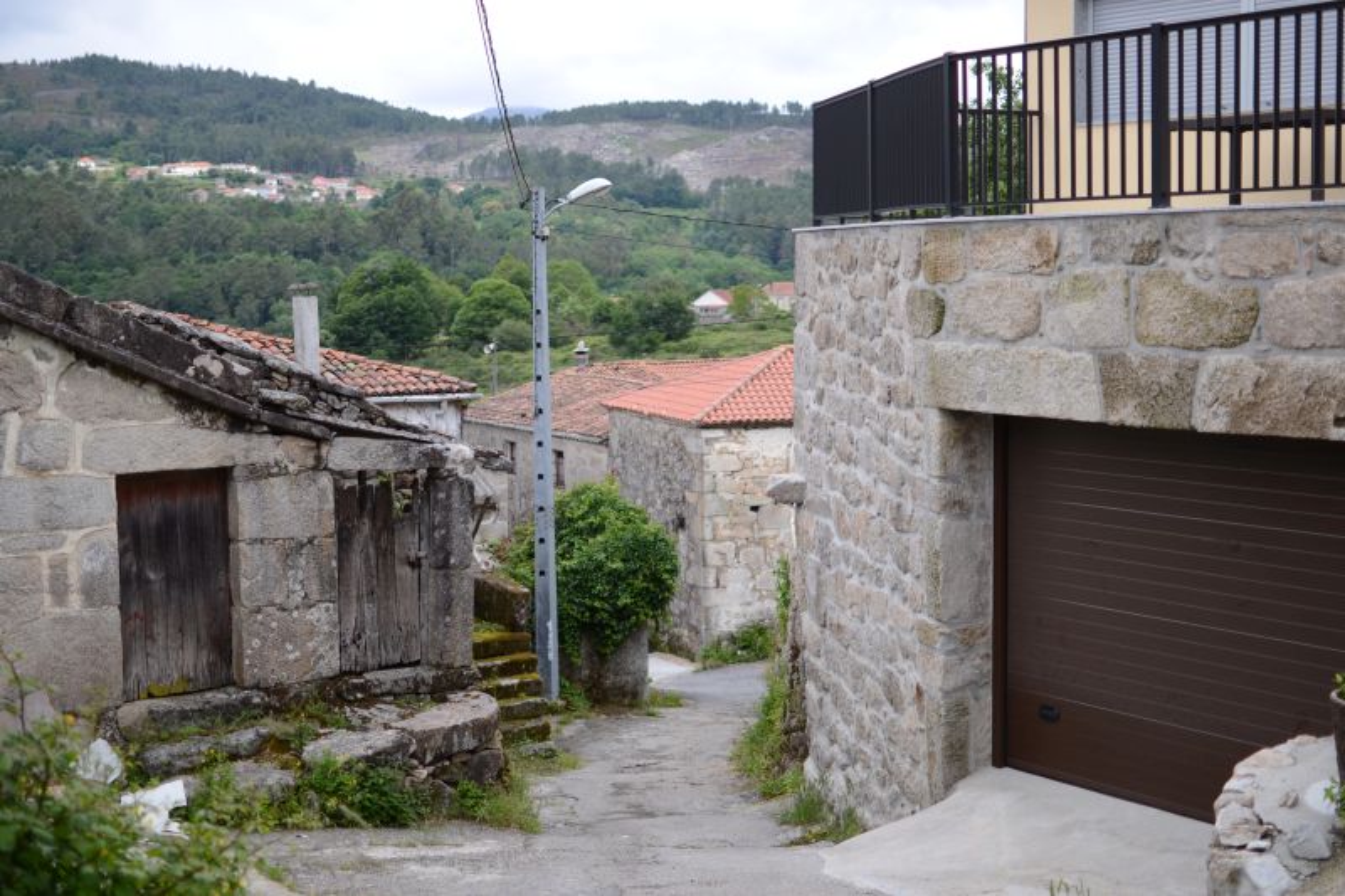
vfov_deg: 25.7
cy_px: 448
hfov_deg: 37.9
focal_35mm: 52
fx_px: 1961
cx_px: 672
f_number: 1.8
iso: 100
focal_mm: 35
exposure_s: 1/1250
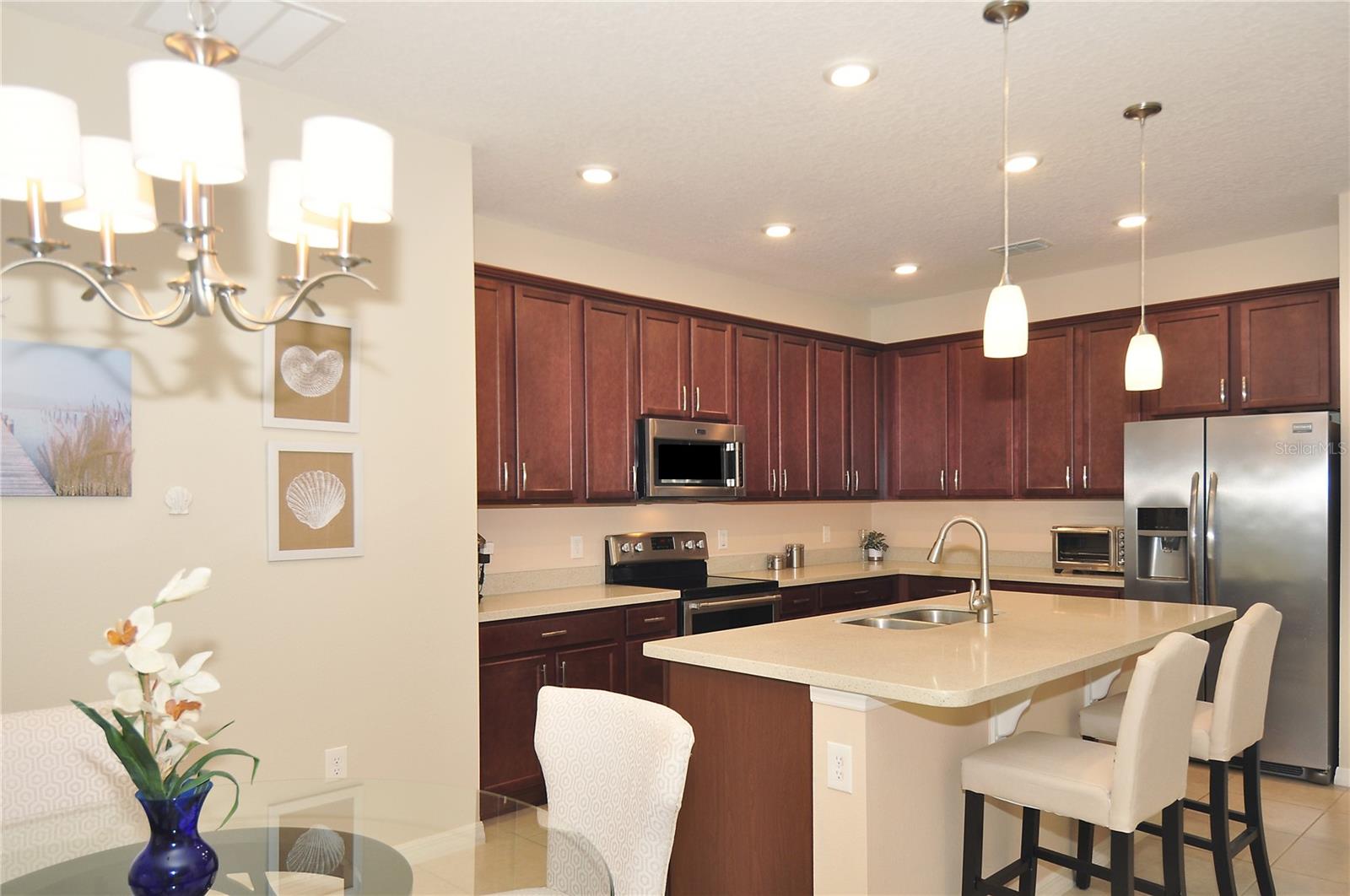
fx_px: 899
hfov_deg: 73.8
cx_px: 675
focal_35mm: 24
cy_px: 448
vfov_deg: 53.0
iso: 200
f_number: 6.3
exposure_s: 1/50
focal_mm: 16
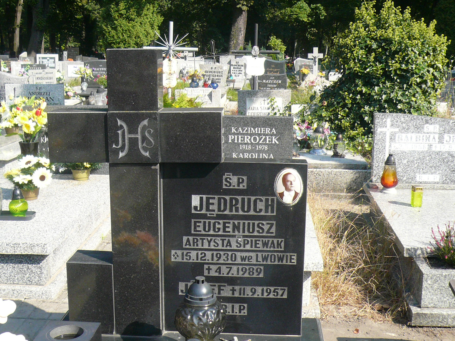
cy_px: 170
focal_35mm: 48
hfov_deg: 39.7
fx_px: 631
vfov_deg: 30.3
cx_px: 228
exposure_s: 1/640
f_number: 2.9
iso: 100
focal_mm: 5.2
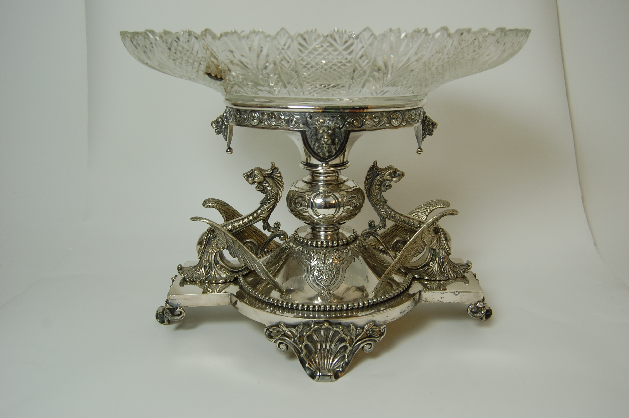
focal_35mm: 34
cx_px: 314
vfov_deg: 38.3
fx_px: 602
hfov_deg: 55.1
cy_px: 209
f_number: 5
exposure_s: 1/60
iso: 400
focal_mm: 23
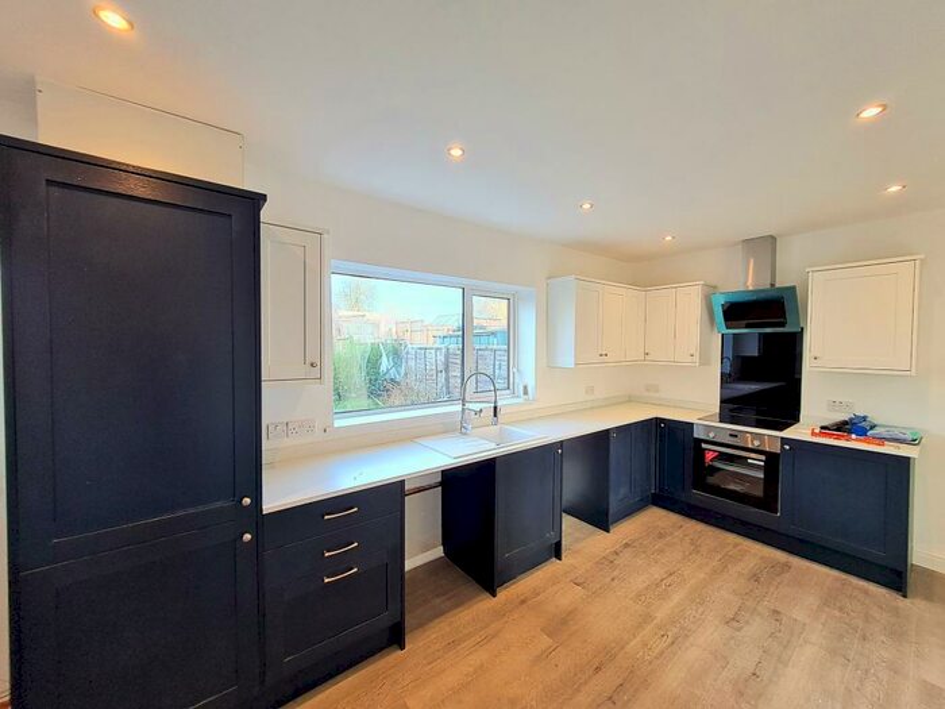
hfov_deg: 106.2
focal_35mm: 13
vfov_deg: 89.9
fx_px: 355
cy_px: 354
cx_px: 472
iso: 50
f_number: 2.2
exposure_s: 1/50
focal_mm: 1.74
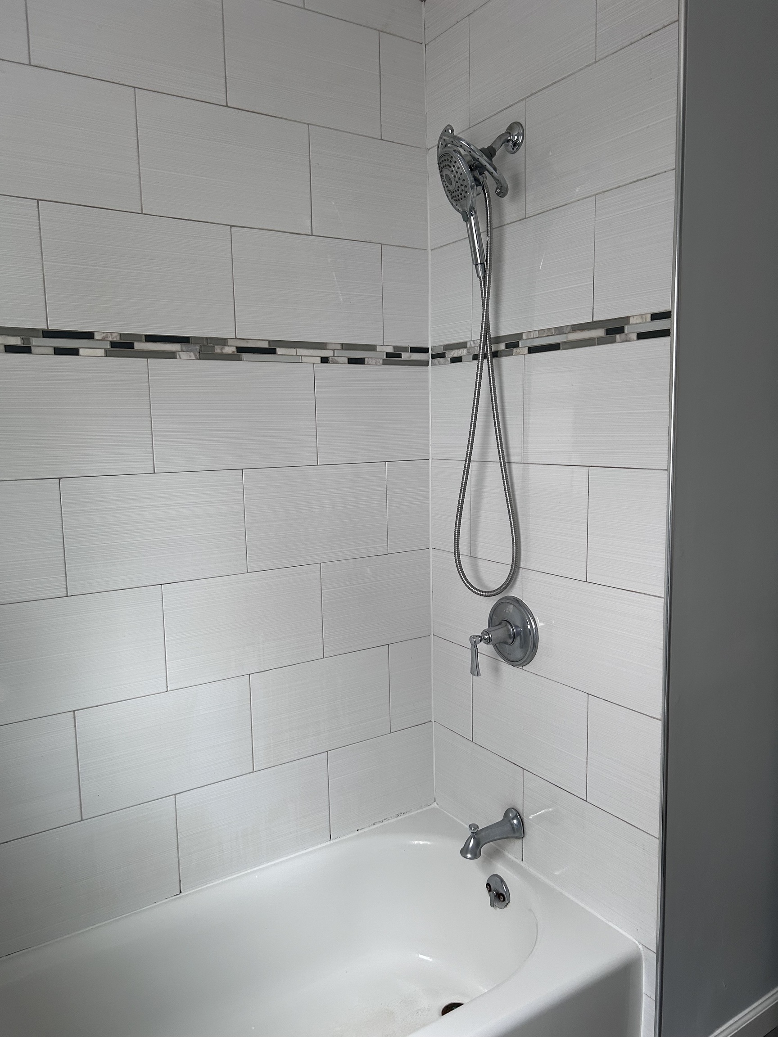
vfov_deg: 67.3
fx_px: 779
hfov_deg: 53.1
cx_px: 389
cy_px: 518
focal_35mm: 26
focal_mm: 5.7
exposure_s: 1/116
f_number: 1.5
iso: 125
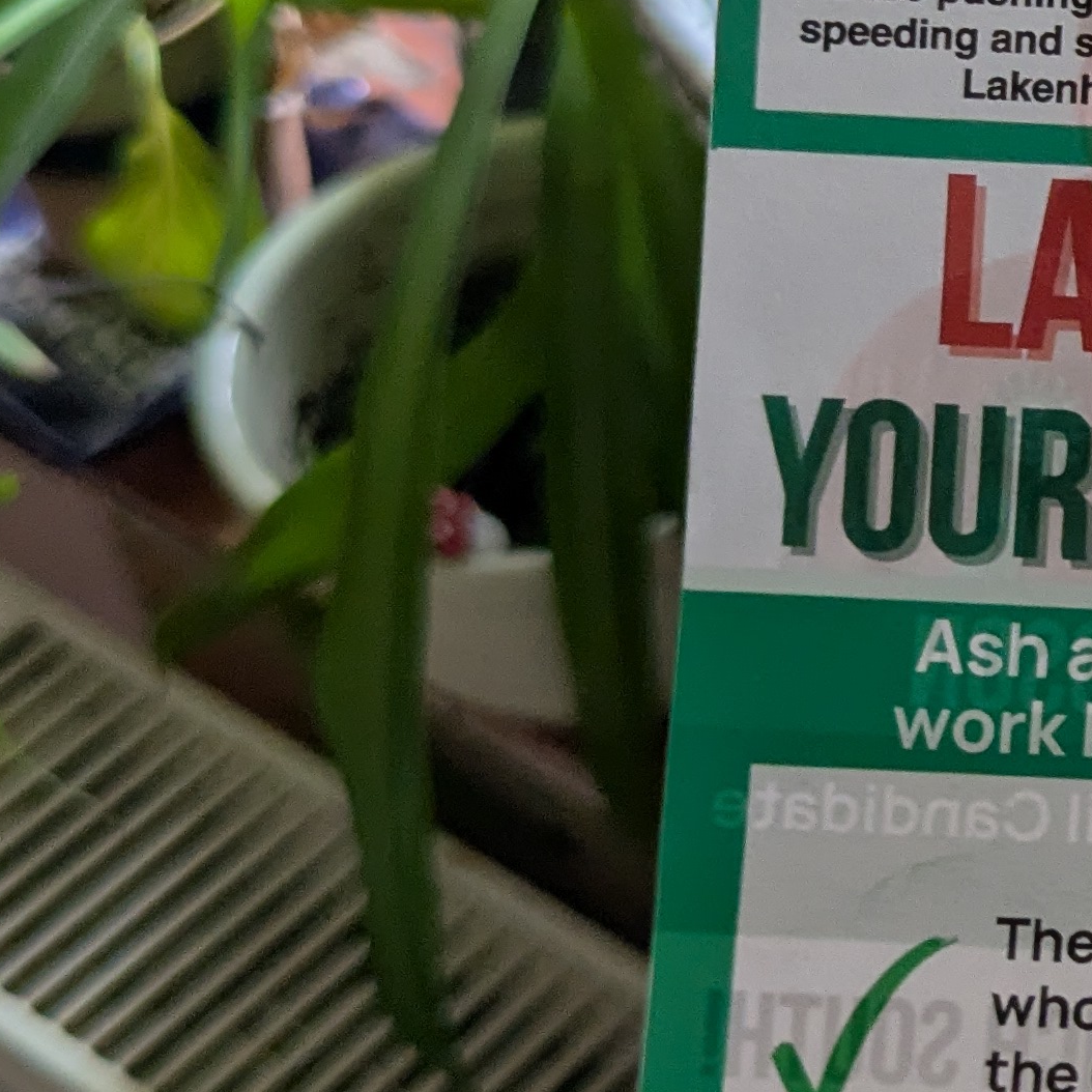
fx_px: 3462
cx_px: 1654
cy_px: 506
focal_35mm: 97
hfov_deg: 16.3
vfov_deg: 17.9
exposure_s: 1/100
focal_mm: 5.43
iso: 124
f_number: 1.89
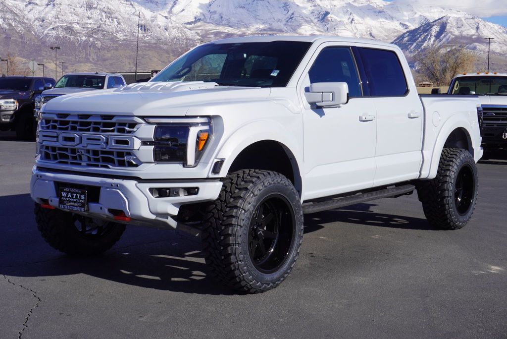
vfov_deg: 25.8
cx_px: 254
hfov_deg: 37.8
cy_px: 170
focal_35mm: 52
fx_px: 740
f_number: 11
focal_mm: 35
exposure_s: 1/200
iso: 100
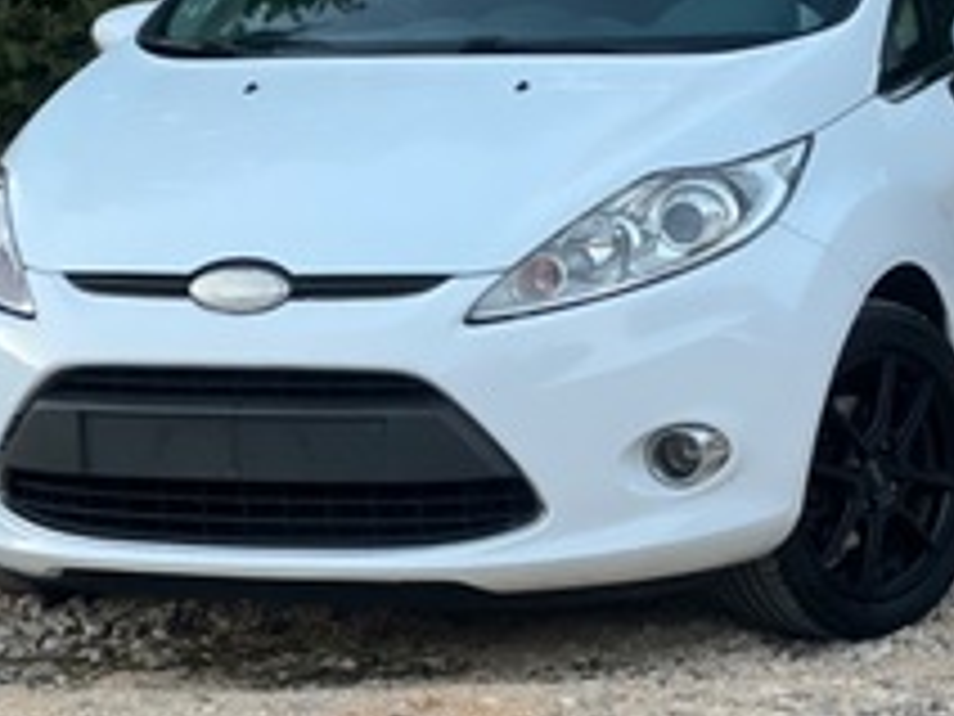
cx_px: 621
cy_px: 198
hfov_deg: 15.0
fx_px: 3610
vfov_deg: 11.3
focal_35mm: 131
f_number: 2.8
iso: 250
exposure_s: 1/116
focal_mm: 9
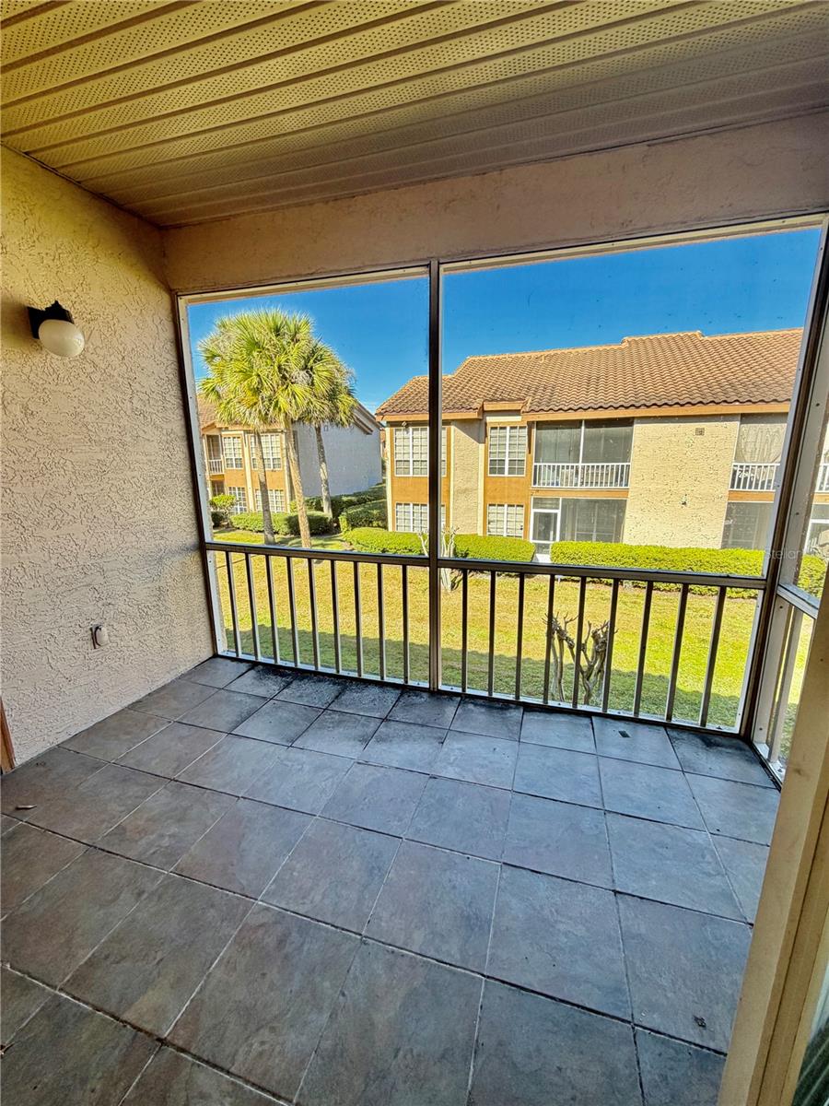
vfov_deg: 102.1
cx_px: 414
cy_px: 553
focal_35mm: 14
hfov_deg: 85.7
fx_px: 447
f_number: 2.2
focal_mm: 2.22
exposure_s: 1/128
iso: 50
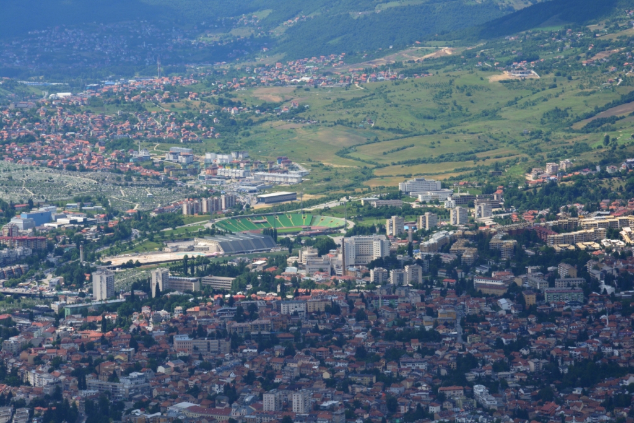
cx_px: 317
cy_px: 212
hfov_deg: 13.0
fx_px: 2774
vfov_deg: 8.7
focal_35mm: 158
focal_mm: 105
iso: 400
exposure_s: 1/200
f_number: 16
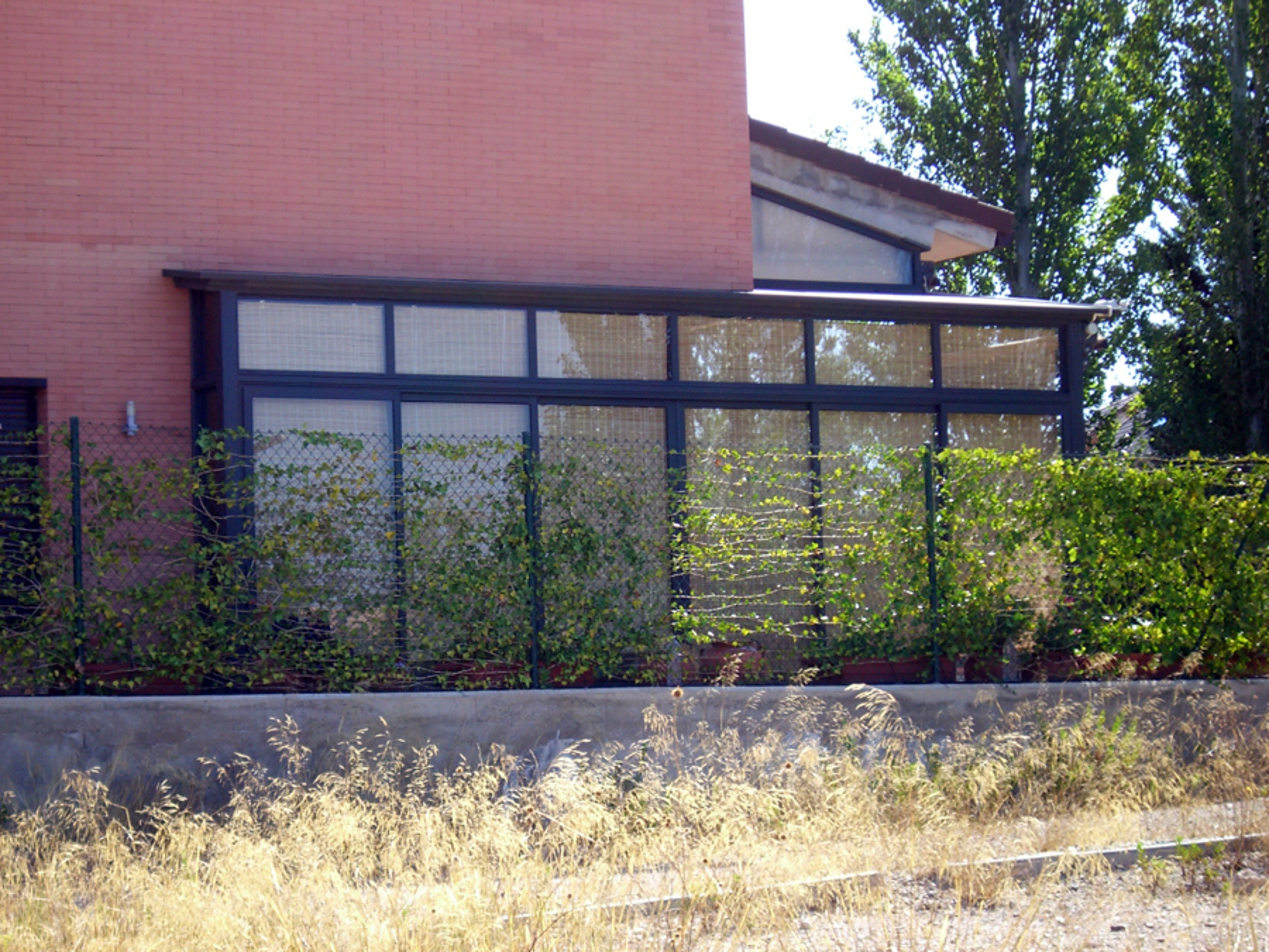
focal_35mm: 114
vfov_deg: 13.0
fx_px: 4179
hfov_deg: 17.3
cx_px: 634
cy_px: 476
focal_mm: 18.6
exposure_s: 1/125
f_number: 5.2
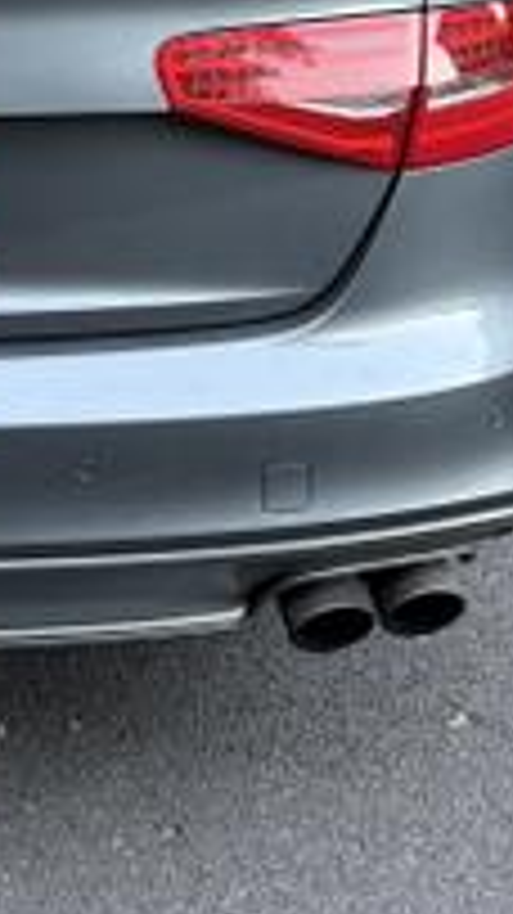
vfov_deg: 30.9
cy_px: 90
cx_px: -153
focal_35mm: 65
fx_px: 1574
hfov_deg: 17.4
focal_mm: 6.76
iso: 400
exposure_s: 1/60
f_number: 1.78
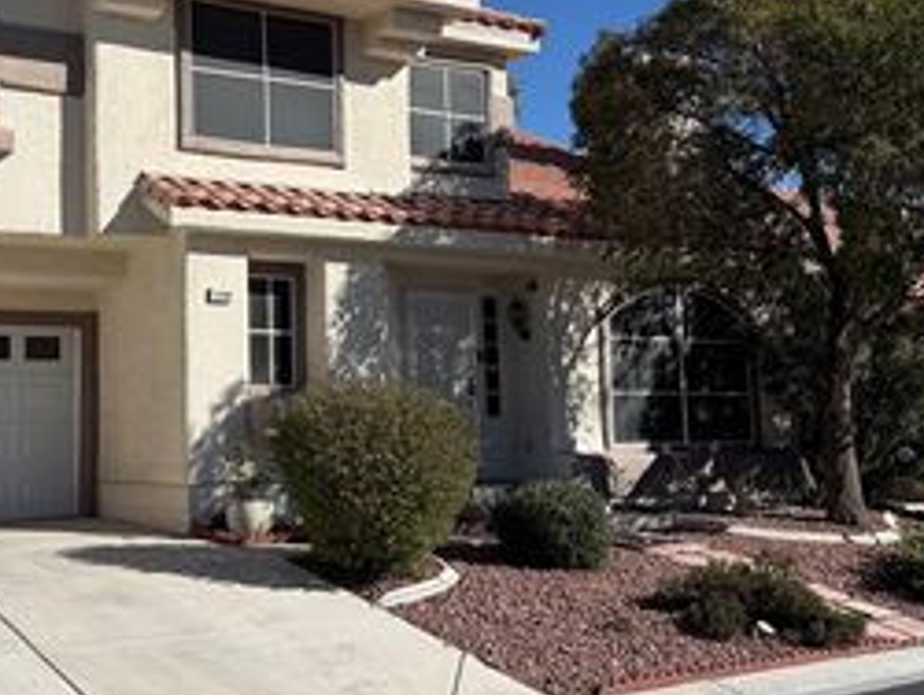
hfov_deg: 39.2
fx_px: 1282
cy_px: 290
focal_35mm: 48
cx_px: 307
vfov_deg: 30.3
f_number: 1.78
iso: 80
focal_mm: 6.76
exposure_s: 1/8130
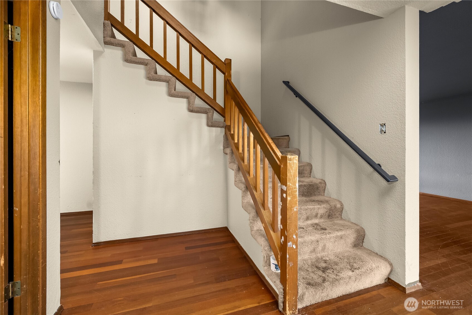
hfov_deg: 104.2
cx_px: 236
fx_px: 184
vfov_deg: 81.3
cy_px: 158
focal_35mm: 14
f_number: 7.1
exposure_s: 1/2
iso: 1000
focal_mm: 14
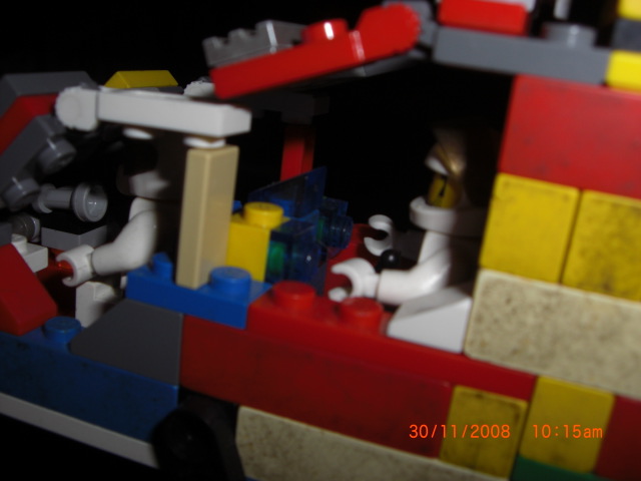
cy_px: 240
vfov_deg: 37.7
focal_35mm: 38
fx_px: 704
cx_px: 320
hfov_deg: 49.0
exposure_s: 1/60
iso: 64
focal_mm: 6.2
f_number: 8
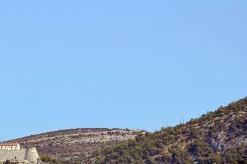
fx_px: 1637
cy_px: 175
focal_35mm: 239
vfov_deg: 5.7
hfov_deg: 8.6
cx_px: -6
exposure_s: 1/5000
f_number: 4.5
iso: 640
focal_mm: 70
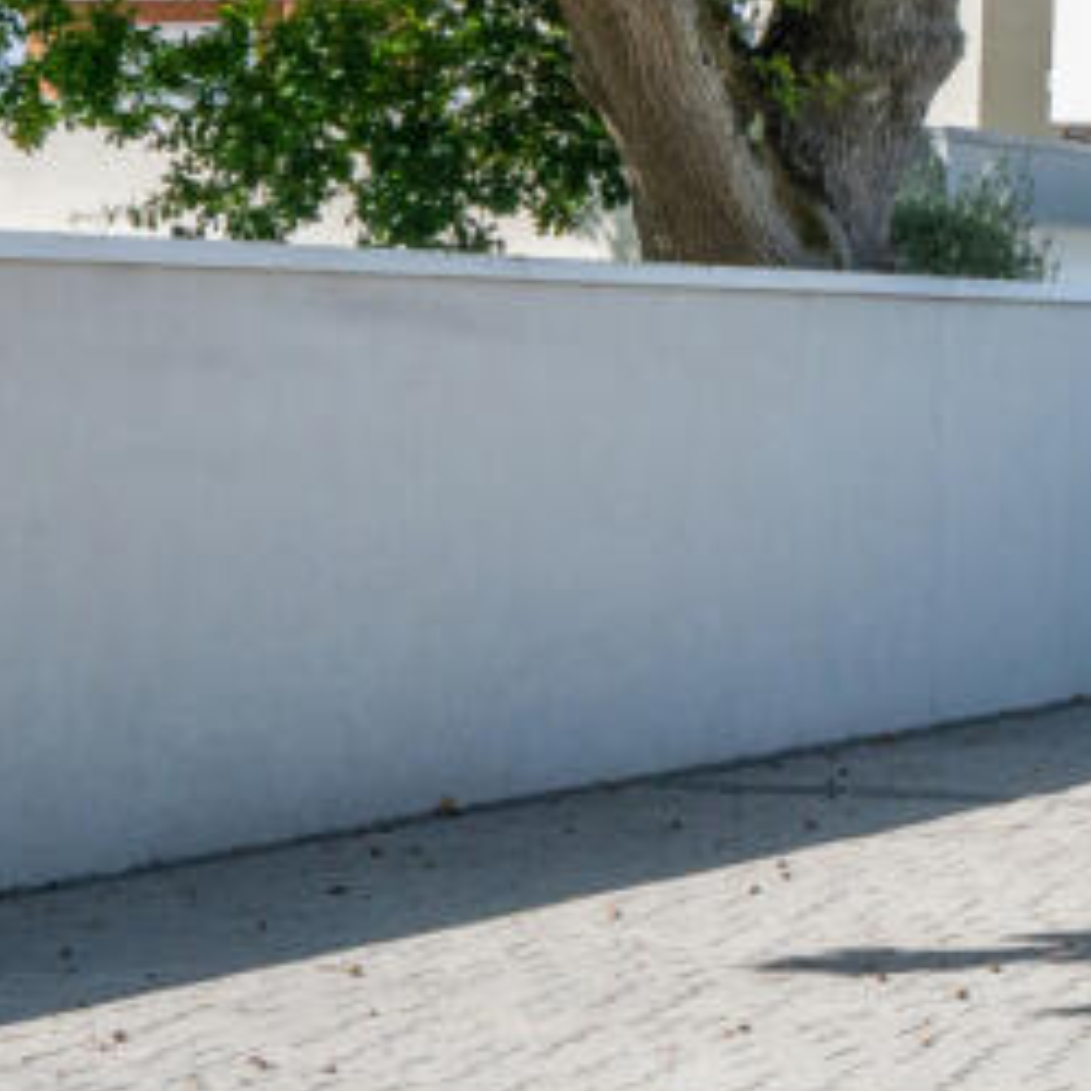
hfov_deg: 13.0
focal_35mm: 122
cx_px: 1942
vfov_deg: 14.1
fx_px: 4350
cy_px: 20
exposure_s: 1/800
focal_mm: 35
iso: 400
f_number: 11
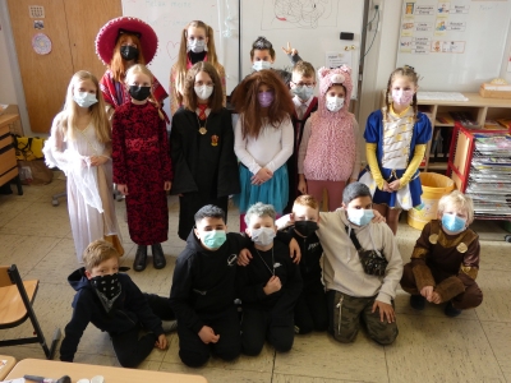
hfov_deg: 56.8
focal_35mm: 32
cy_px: 192
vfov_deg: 44.2
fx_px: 472
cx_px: 256
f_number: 3.4
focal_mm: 5.8
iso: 200
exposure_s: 1/80
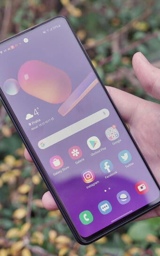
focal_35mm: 108
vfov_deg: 19.3
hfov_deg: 12.1
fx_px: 753
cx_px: 75
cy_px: 129
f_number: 5.6
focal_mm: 70
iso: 640
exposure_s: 1/200
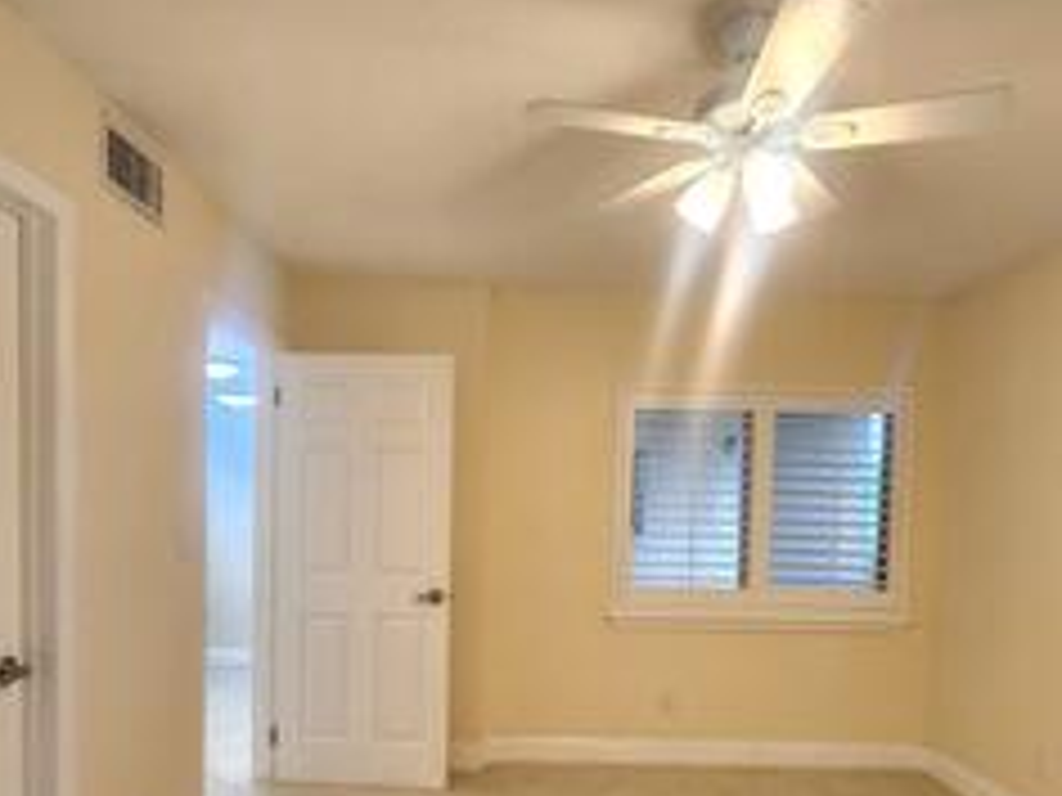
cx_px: 526
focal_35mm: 22
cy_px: 517
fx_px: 675
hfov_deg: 76.4
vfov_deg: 59.9
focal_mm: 2.2
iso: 125
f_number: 2.2
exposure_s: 1/60.2
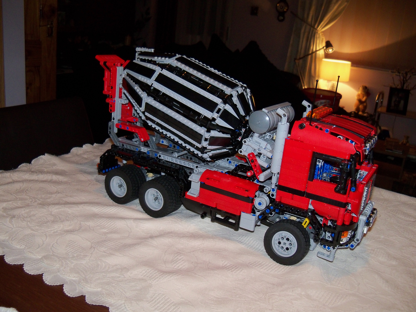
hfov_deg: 52.6
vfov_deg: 40.7
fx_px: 421
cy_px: 156
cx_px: 208
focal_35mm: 35
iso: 200
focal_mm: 6.2
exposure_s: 1/30
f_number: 3.5
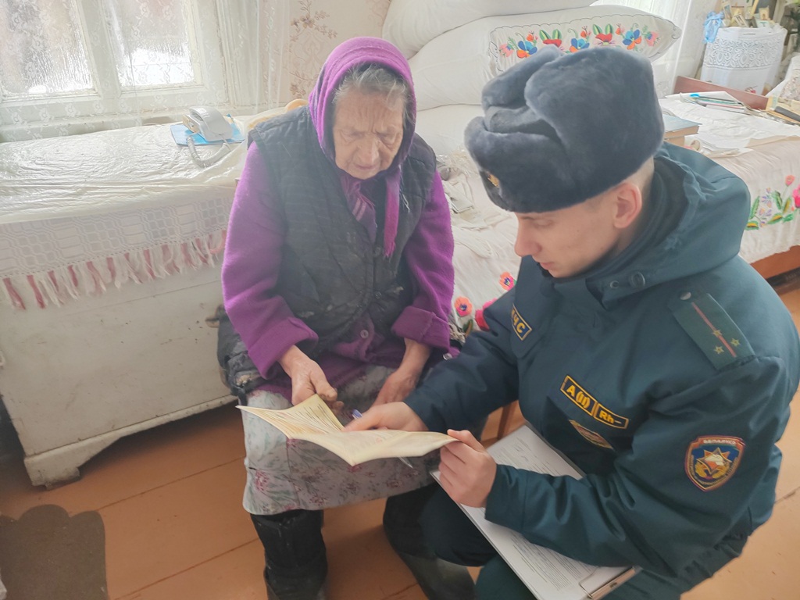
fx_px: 624
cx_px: 400
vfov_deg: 51.4
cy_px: 300
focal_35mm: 27
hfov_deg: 65.3
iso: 654
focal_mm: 5.52
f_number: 1.9
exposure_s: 1/33.3
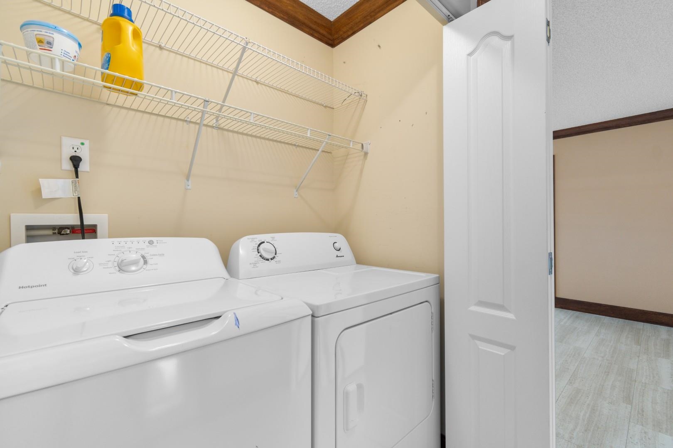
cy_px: 224
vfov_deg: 77.3
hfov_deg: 100.4
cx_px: 336
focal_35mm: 15
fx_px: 280
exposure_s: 1/13
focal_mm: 10
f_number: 4.5
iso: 100
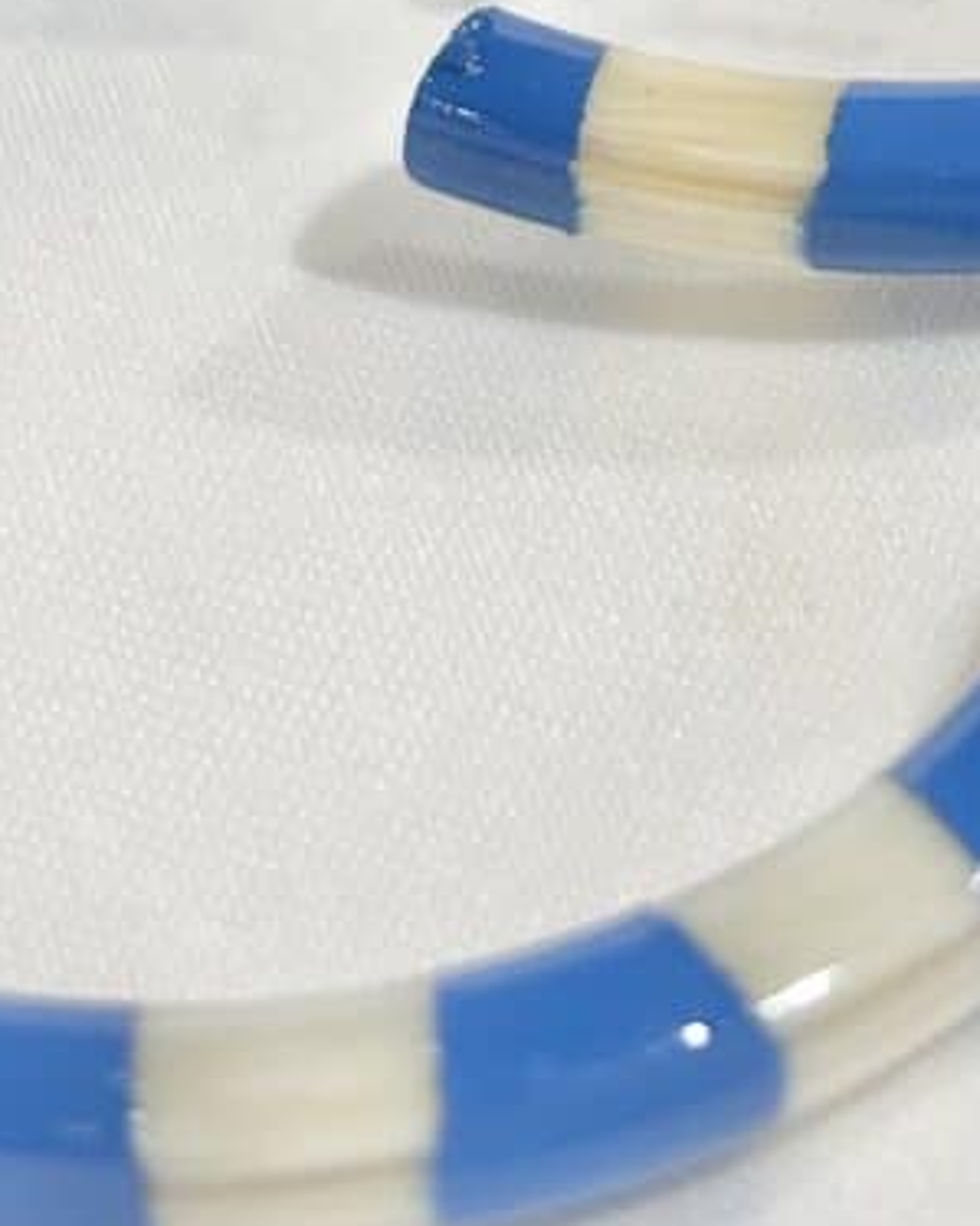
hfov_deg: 11.0
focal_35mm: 139
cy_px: 30
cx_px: 882
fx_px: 5042
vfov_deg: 13.7
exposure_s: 1/255
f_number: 1.6
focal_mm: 5.96
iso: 32
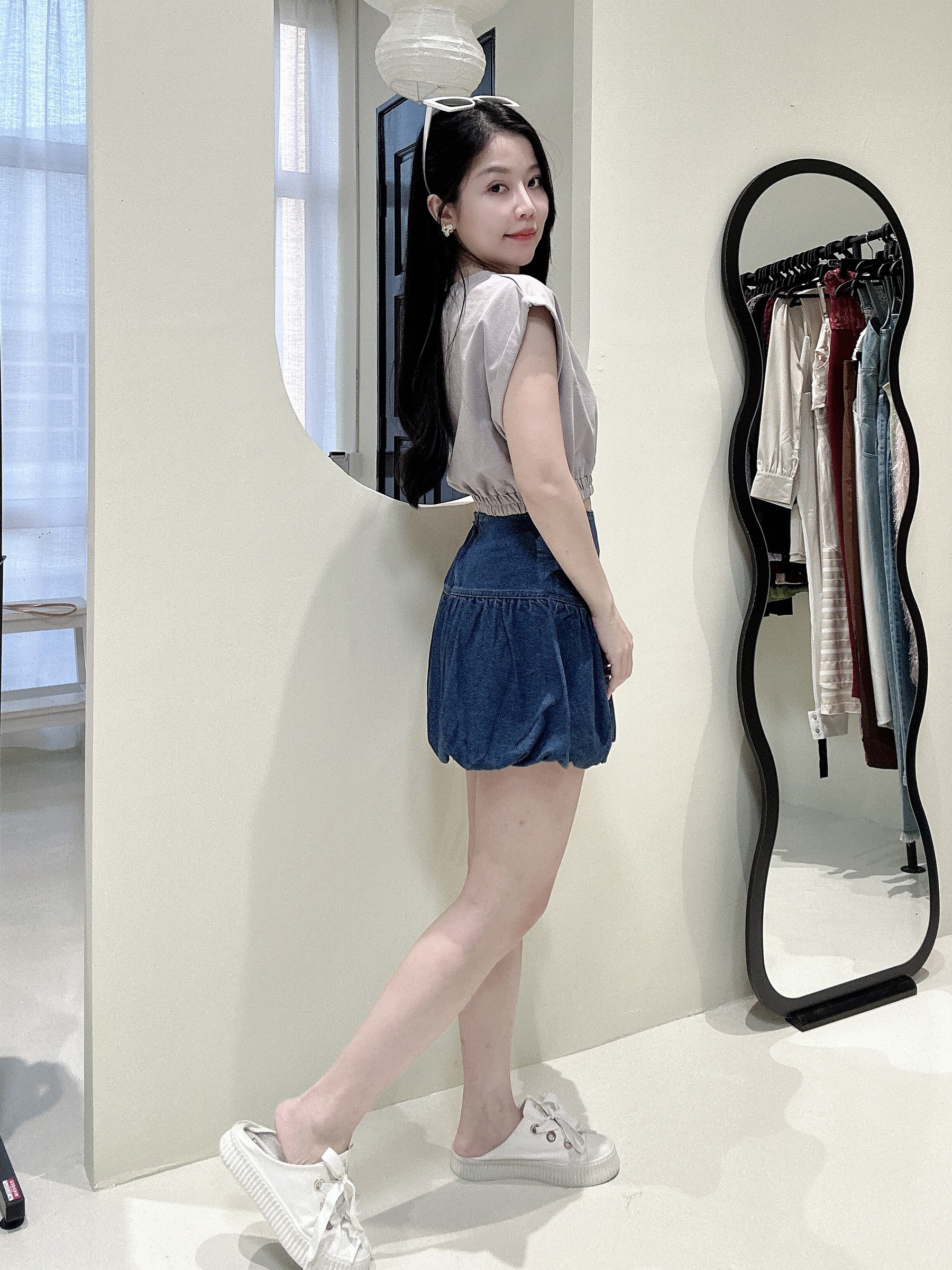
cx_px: 476
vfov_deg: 73.9
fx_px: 843
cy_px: 635
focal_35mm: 23
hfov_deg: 58.9
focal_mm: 2.69
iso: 80
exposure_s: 1/50
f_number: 1.9
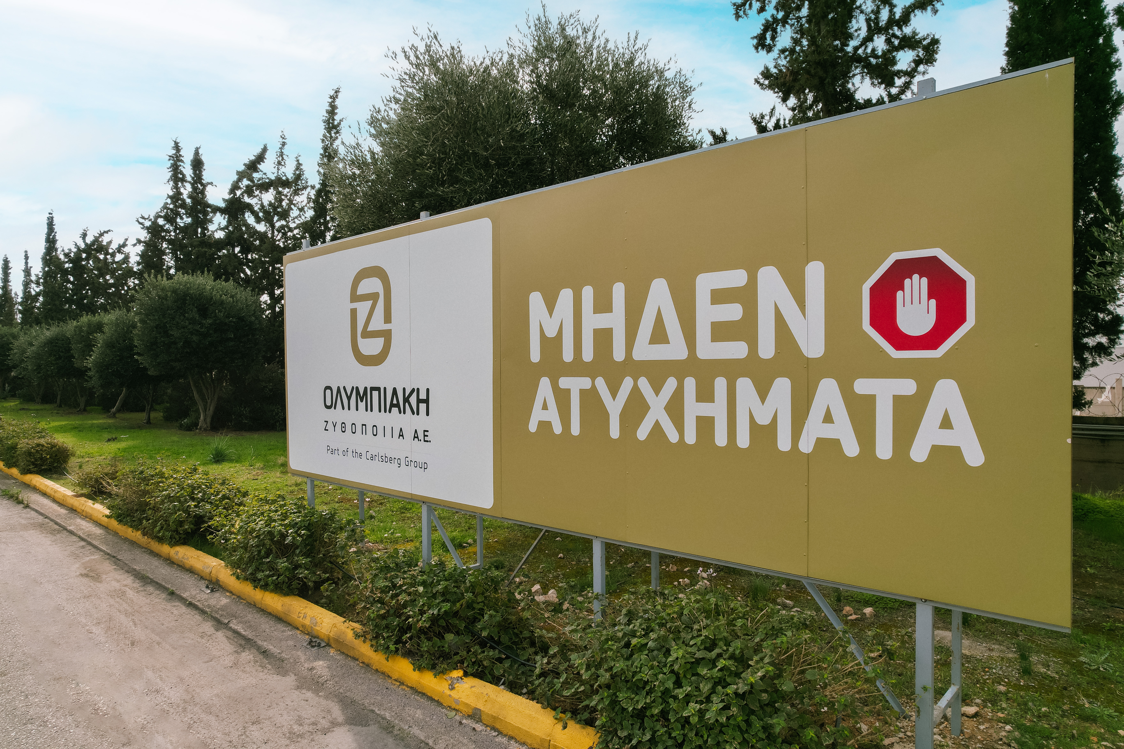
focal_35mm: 22
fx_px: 687
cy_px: 374
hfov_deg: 78.6
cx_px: 562
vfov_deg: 57.2
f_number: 2.8
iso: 100
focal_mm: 8.38
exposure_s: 1/1000
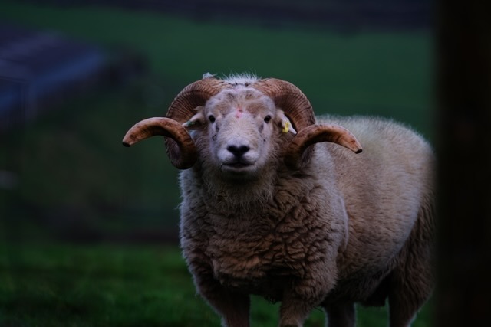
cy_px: 164
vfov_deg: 6.9
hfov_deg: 10.3
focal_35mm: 200
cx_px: 246
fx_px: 2728
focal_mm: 200
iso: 800
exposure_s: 1/250
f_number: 4
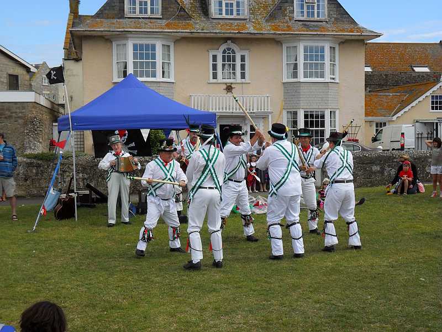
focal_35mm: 52
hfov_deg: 36.8
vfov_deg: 28.0
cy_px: 166
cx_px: 221
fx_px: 664
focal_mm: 9.3
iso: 100
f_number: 5
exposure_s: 1/500
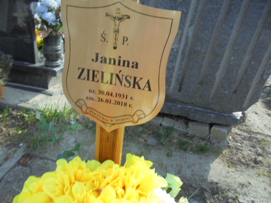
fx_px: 204
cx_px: 136
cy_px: 102
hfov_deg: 67.3
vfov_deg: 53.1
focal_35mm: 26
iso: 100
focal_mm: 4.6
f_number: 3.5
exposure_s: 1/250
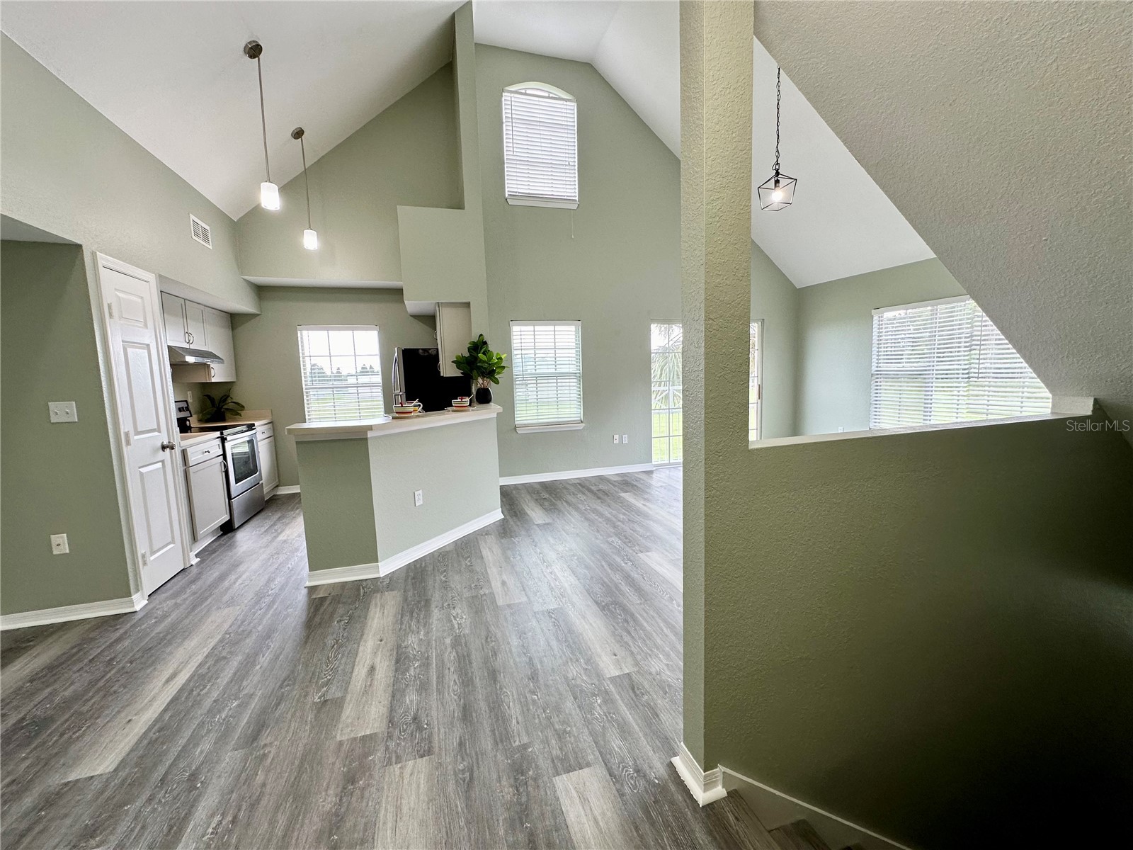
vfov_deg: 85.7
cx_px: 566
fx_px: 458
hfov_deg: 102.1
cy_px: 425
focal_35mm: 14
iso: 64
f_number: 2.2
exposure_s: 1/120
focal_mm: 2.22
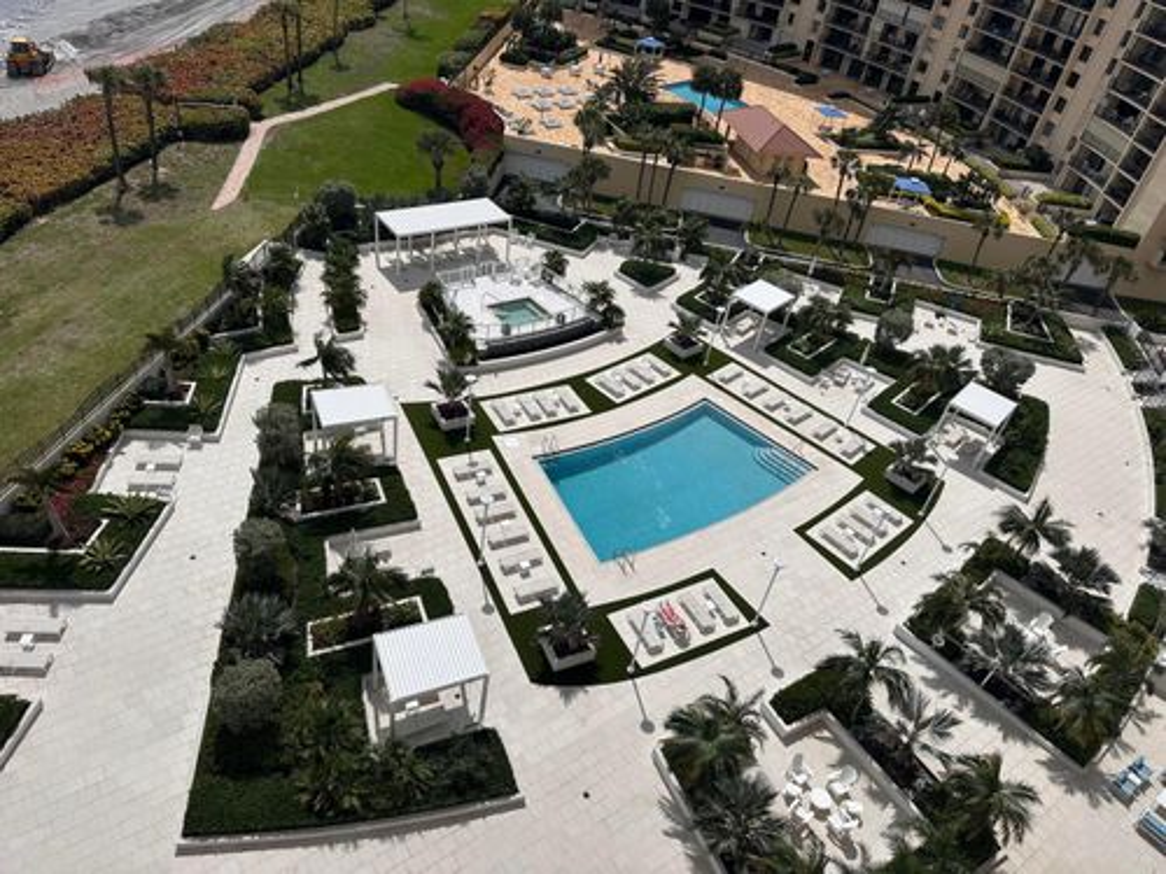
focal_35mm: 24
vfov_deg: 56.8
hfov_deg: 71.6
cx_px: 583
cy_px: 437
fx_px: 808
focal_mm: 6.86
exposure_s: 1/15625
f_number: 1.78
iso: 80
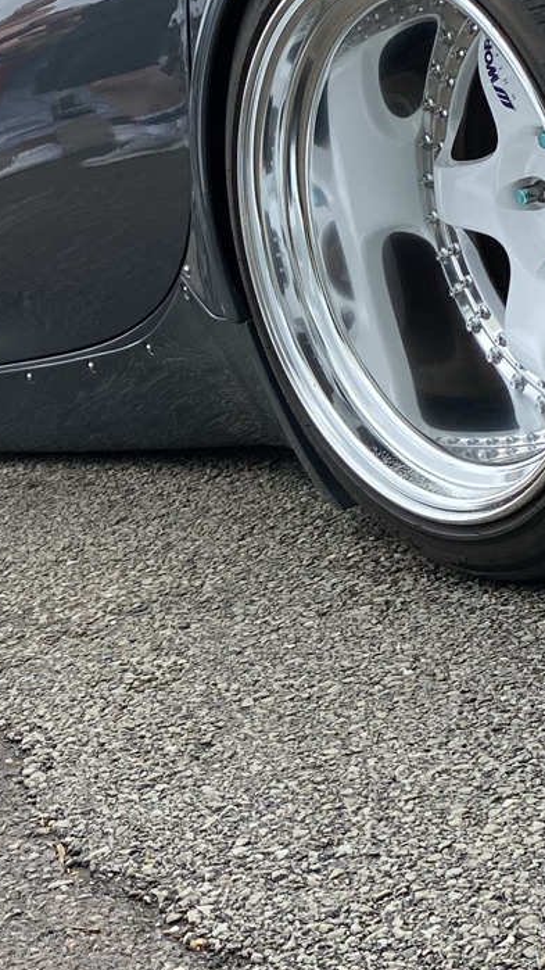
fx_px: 2133
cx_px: 1
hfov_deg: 14.3
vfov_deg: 25.6
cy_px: 447
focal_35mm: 83
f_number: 1.8
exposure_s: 1/2571
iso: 32
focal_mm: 4.25
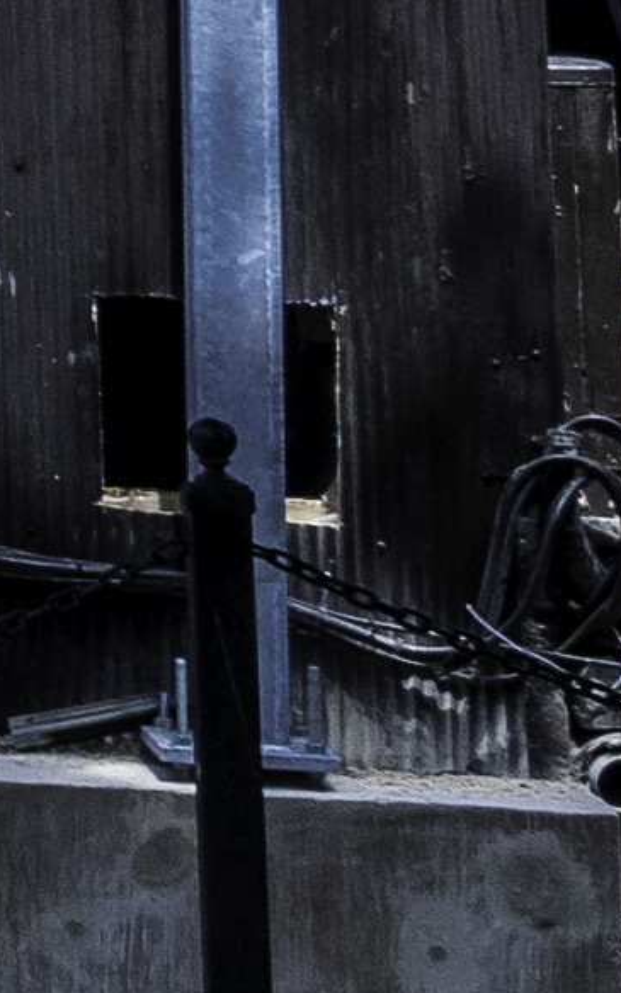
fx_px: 7961
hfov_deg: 3.5
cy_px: -1143
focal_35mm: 294
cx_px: -3985
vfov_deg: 6.9
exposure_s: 1/400
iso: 640
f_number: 8
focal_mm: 28
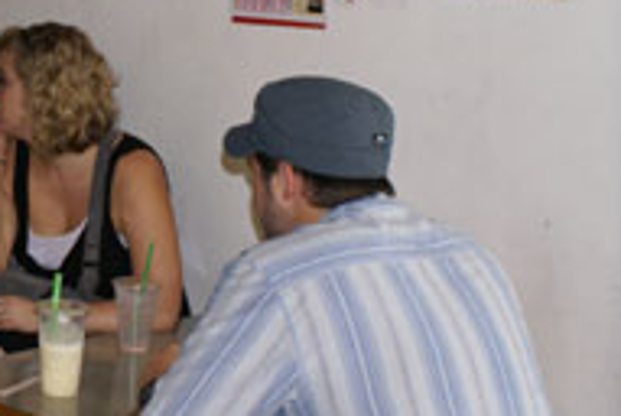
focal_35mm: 92
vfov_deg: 14.8
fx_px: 1589
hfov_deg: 21.1
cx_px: -42
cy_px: 83
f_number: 5.6
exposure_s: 1/60
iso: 400
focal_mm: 26
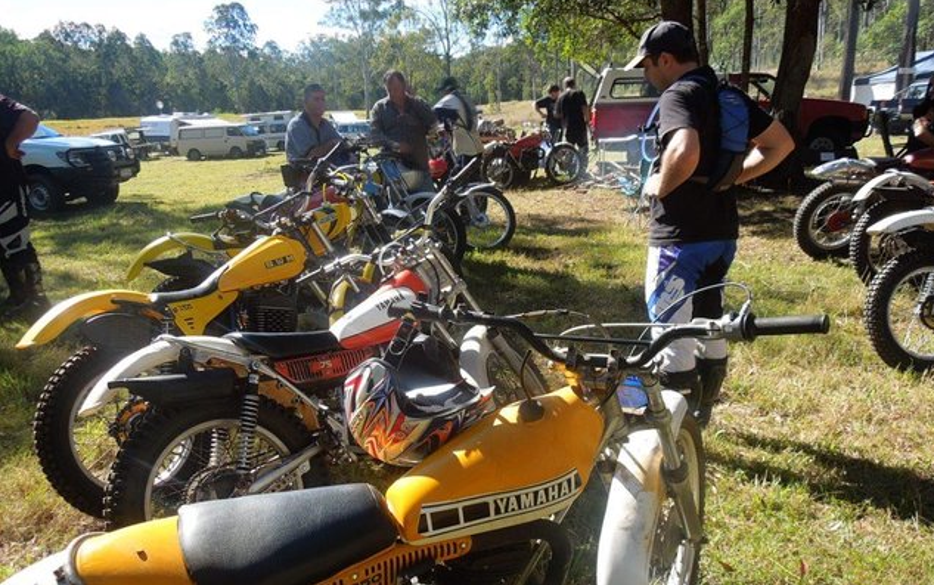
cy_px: 350
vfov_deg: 41.7
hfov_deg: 62.9
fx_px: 764
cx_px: 471
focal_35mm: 30
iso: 100
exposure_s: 1/400
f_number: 3.5
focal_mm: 5
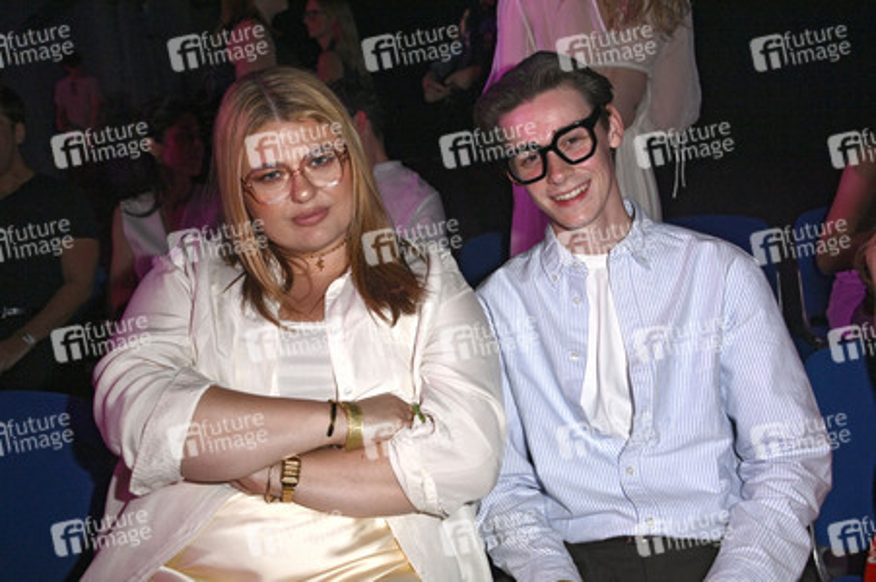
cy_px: 291
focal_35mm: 42
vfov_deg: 31.8
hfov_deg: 46.4
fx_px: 1021
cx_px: 438
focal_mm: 42
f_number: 5.6
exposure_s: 1/160
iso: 1600
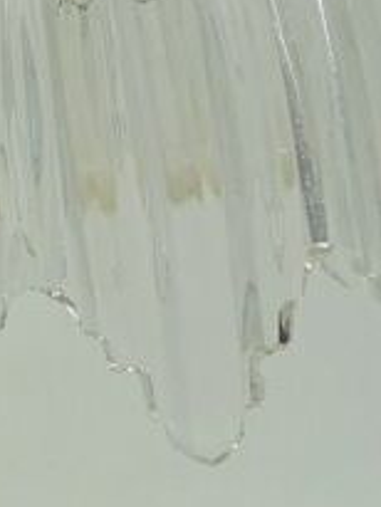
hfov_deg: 8.8
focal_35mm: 167
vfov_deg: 11.8
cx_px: -127
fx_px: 2448
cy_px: 203
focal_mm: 6.9
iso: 100
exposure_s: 1/80
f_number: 4.2
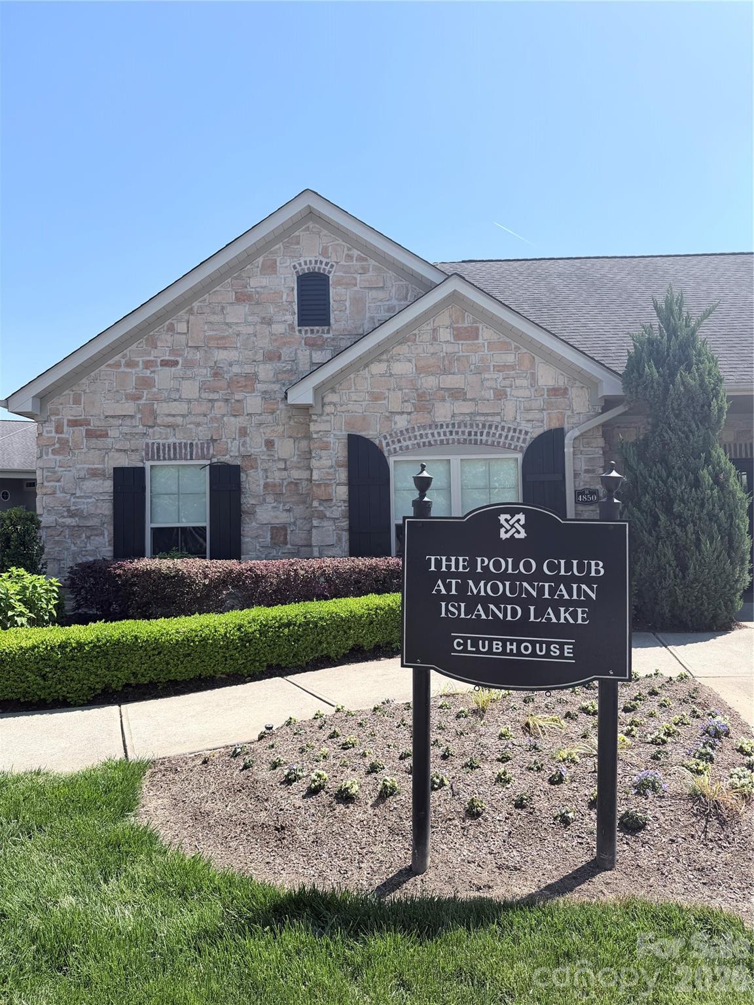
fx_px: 697
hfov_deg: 56.8
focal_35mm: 24
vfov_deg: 71.6
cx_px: 377
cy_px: 502
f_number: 1.78
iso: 80
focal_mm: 6.76
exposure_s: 1/3279
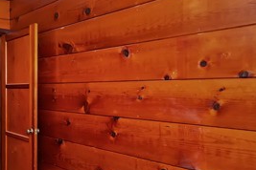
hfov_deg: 48.0
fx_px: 256
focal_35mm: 36
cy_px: 89
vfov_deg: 36.9
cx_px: 29
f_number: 8
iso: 400
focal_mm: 10
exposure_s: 1/30
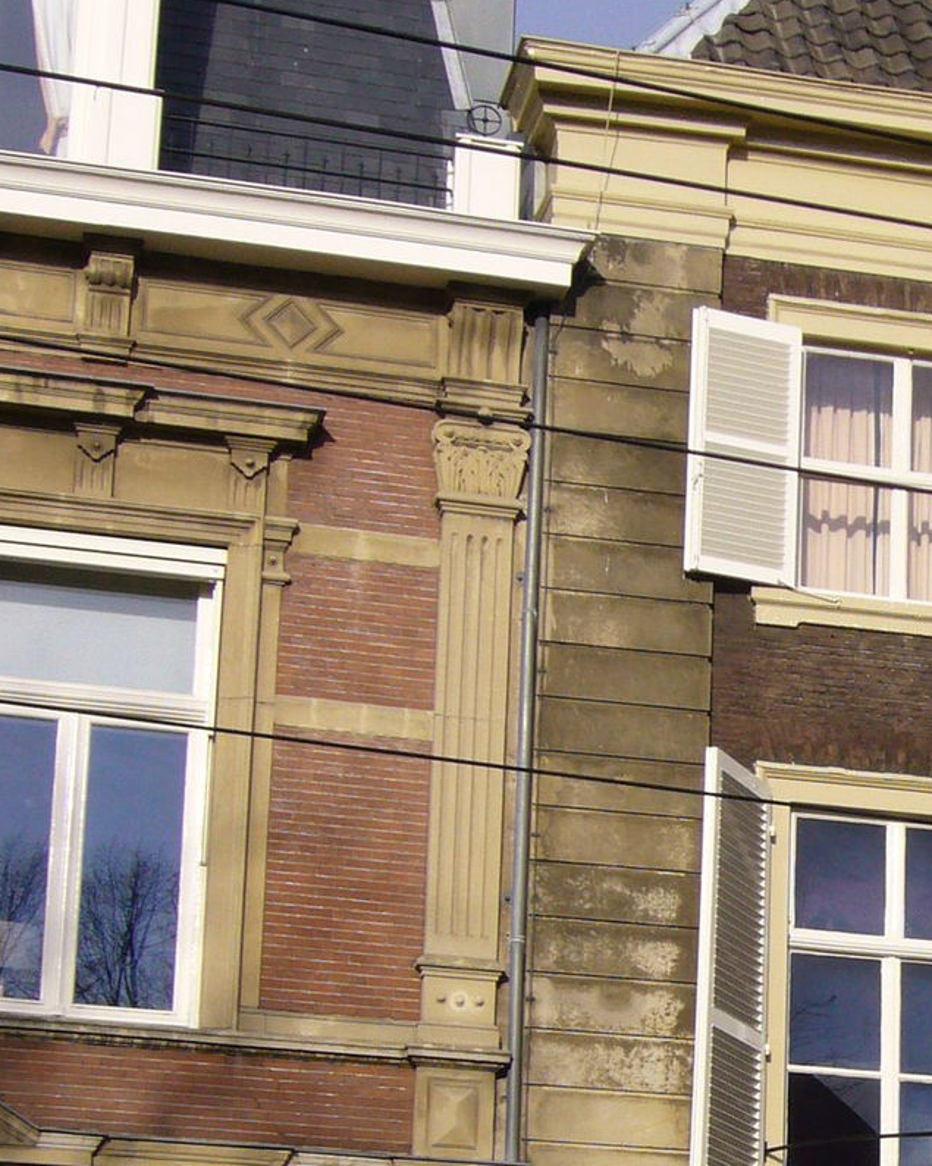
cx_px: 1148
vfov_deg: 16.0
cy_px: 1134
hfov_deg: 12.7
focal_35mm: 118
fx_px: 4069
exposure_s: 1/400
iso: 80
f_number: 6.3
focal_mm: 7.5
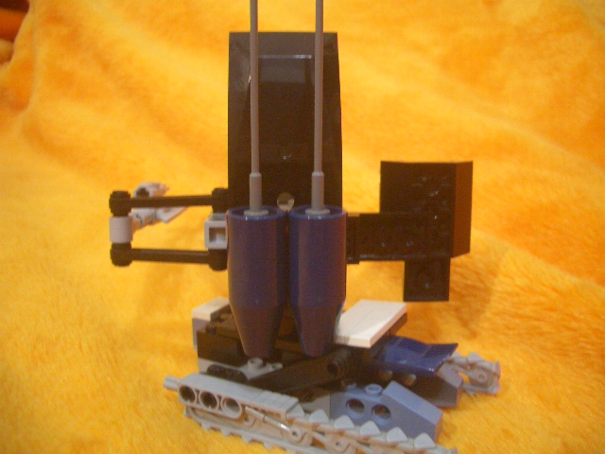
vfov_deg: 40.7
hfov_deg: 52.6
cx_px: 302
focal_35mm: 35
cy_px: 227
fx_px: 612
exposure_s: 1/13
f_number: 2.6
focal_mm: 5.8
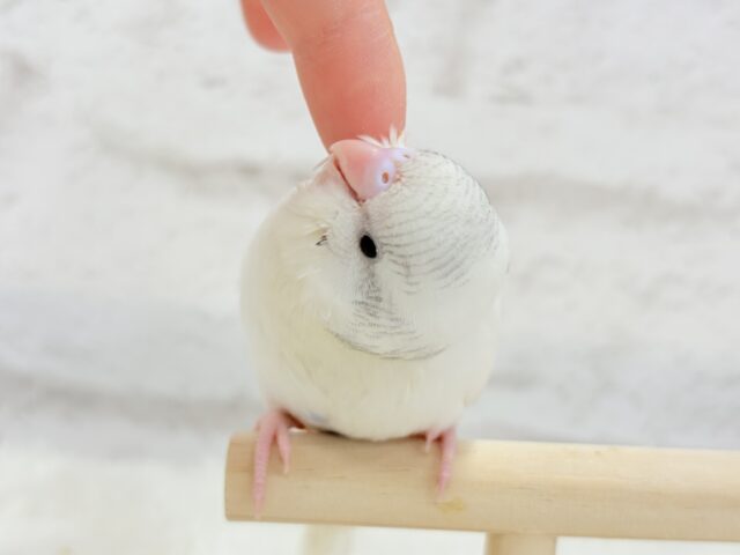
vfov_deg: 28.0
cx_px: 370
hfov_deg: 36.8
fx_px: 1112
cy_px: 278
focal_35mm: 52
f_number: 1.6
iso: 40
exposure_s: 1/50
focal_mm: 5.96
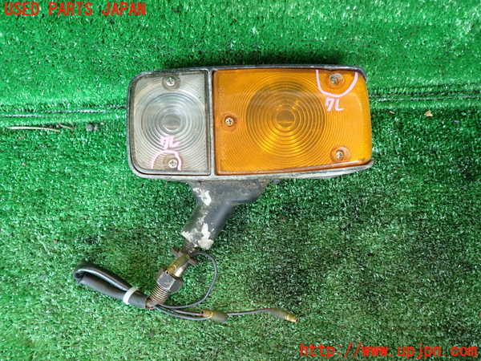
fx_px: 347
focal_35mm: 25
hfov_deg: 69.4
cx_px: 240
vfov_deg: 54.9
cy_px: 180
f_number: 2
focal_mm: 4.5
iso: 125
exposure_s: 1/60
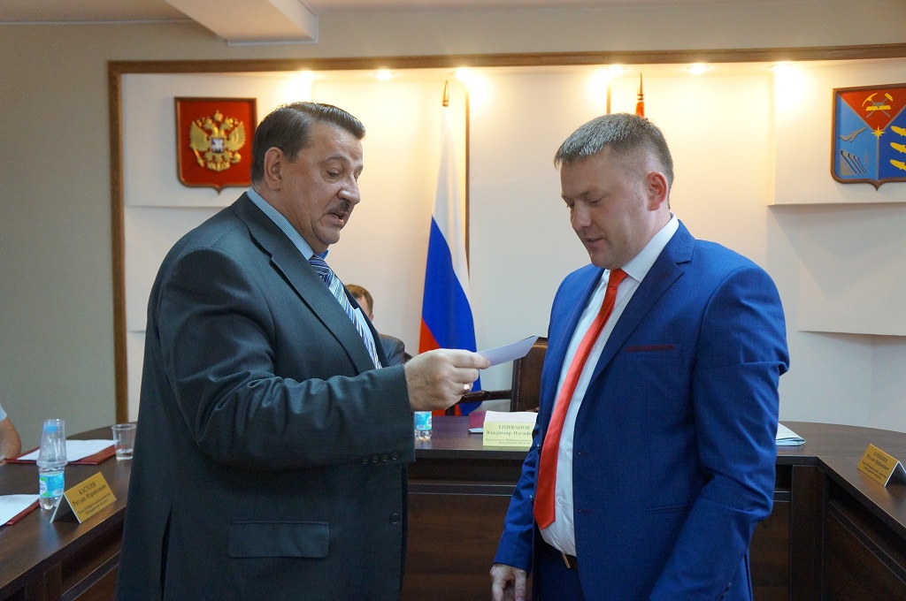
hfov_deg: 53.2
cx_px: 453
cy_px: 300
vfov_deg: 36.8
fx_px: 905
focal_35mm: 36
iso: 1600
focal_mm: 24
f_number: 4
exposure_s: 1/160
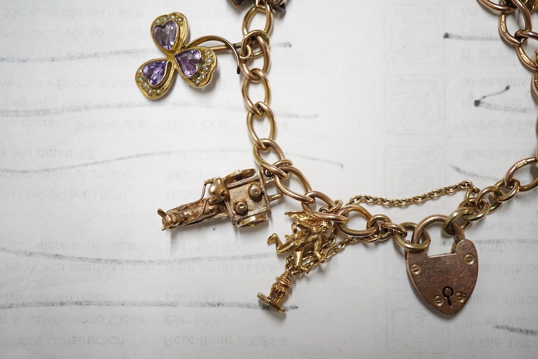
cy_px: 180
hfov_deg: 43.6
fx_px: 672
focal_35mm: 45
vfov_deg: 29.9
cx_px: 269
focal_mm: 30
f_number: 5
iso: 1000
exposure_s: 1/125
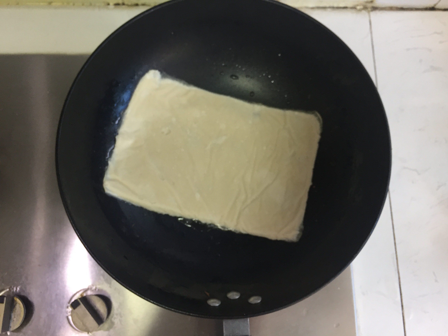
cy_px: 168
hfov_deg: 61.7
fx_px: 375
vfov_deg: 48.2
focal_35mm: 29
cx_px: 224
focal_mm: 4.15
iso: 100
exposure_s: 1/33
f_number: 2.2
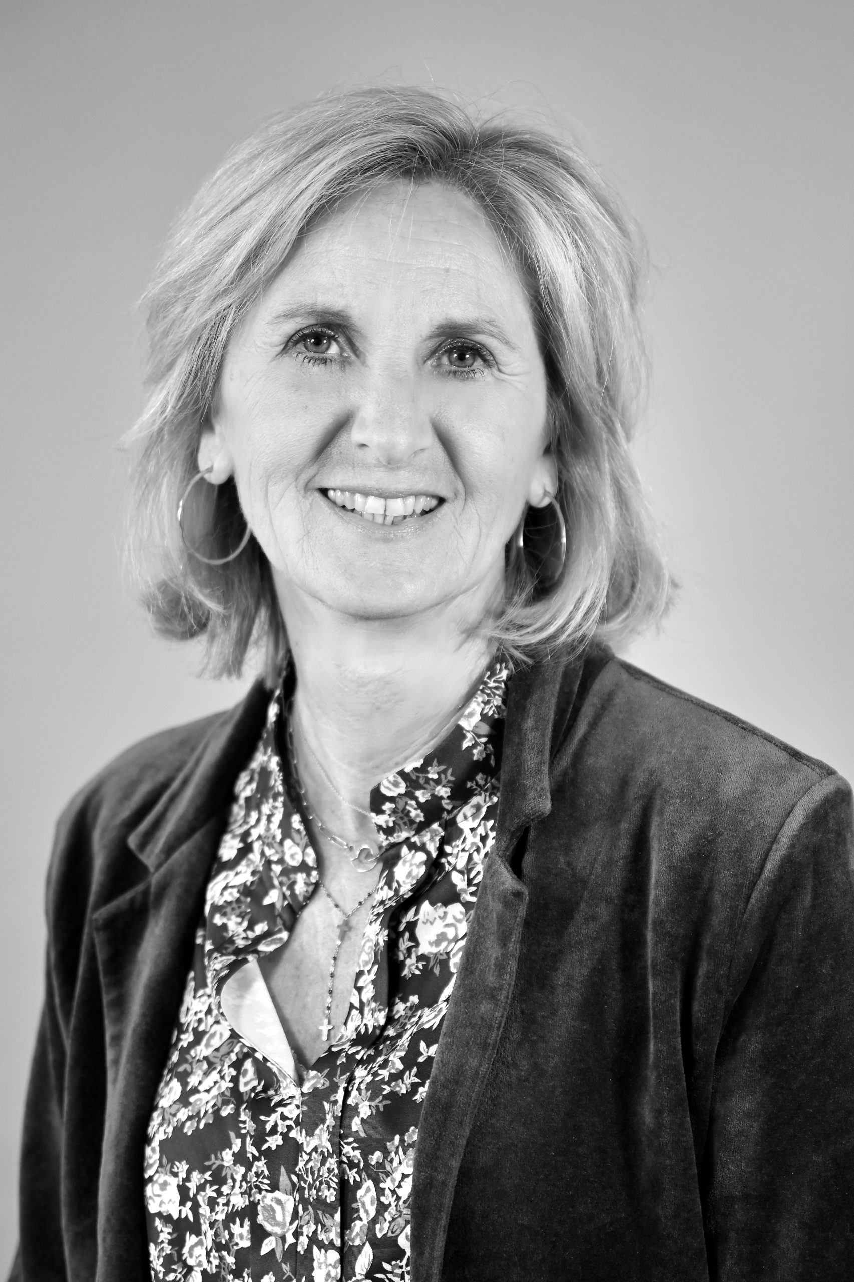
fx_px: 2491
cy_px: 641
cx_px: 427
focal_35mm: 70
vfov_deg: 28.8
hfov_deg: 19.5
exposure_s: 1/80
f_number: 2.8
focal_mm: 70
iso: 400
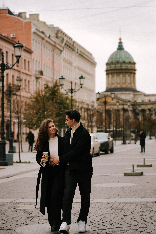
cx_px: 78
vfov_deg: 23.9
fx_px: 552
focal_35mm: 85
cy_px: 117
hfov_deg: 16.1
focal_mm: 85
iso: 100
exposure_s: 1/250
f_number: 2.8
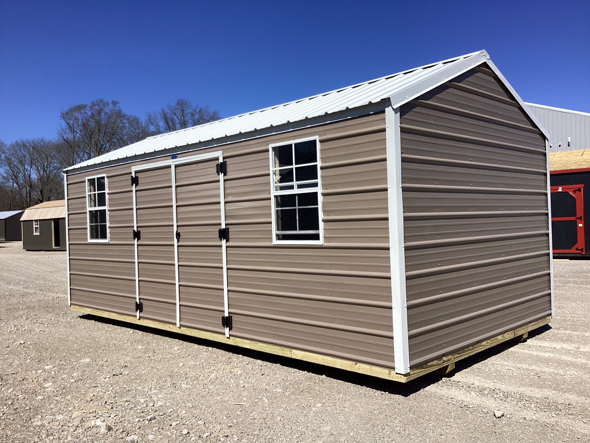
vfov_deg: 45.4
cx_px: 295
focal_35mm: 31
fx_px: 528
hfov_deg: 58.4
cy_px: 222
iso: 25
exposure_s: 1/2331
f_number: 2.4
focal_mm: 3.3
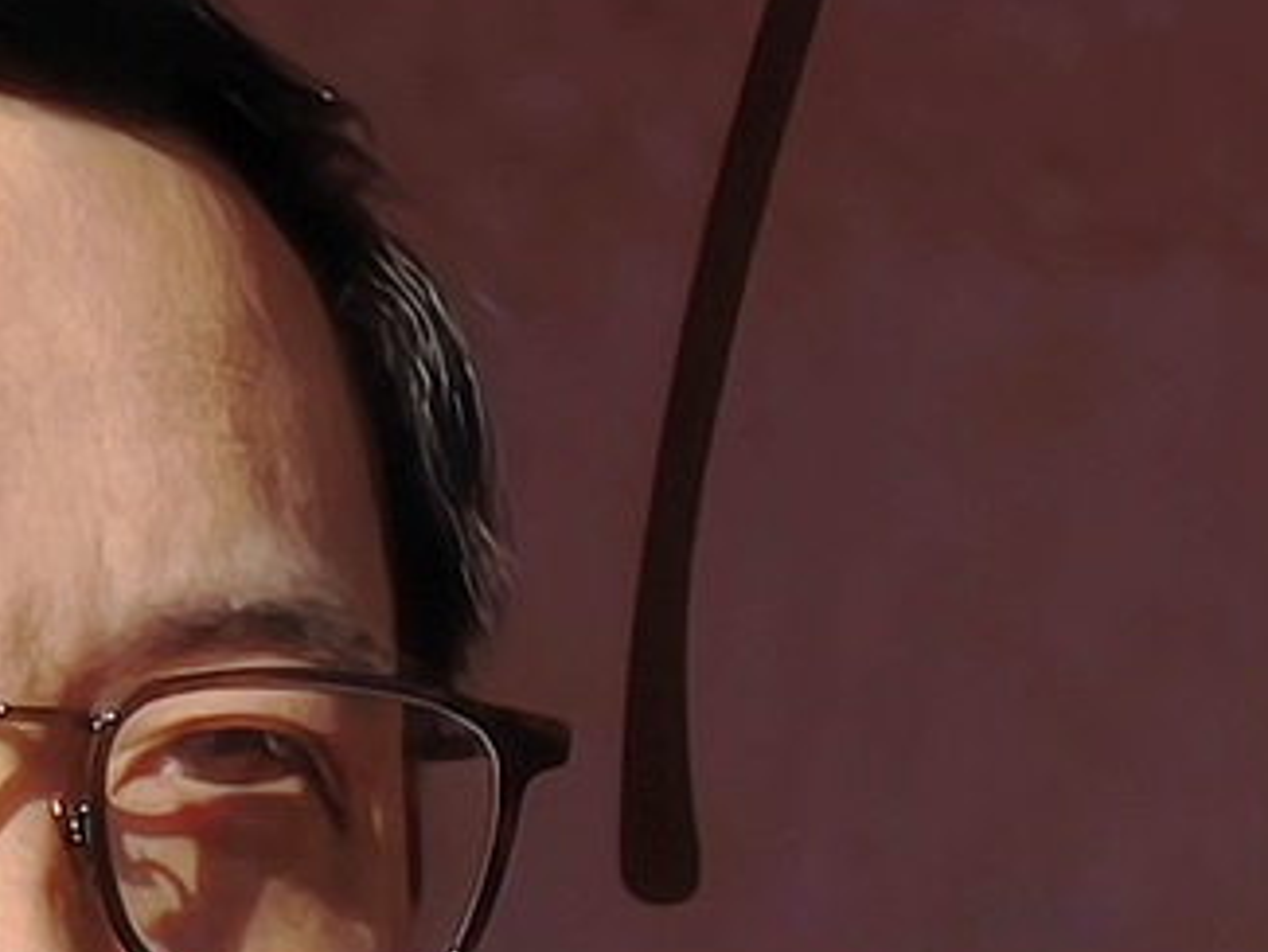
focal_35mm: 930
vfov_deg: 1.6
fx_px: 34079
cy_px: 2509
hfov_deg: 2.1
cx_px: 1557
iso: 50
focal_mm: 7.1
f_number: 1.9
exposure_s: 1/560
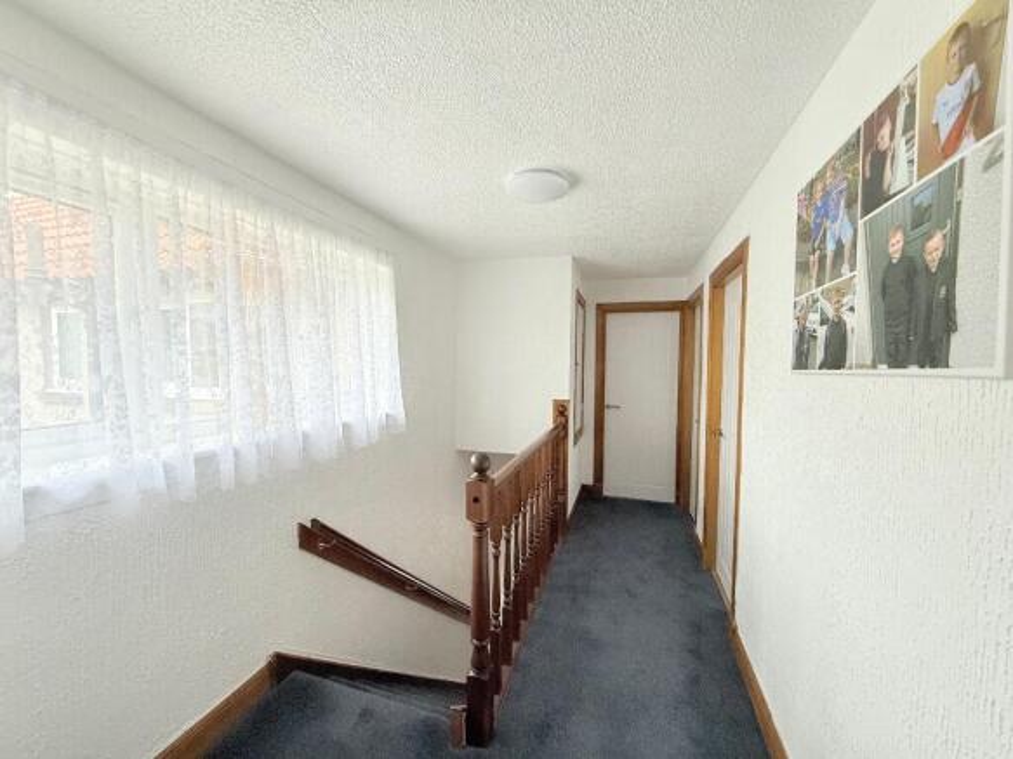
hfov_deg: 102.1
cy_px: 380
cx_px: 506
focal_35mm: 14
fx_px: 410
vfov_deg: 85.7
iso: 320
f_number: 2.2
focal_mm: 2.22
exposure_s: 1/99
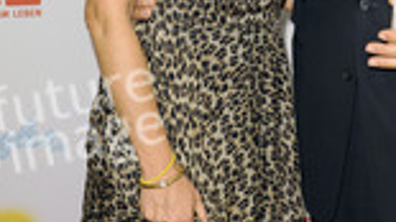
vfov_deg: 8.9
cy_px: 3
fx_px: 1417
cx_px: 312
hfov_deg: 15.8
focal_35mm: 135
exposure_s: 1/160
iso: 800
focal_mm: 50
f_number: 5.6
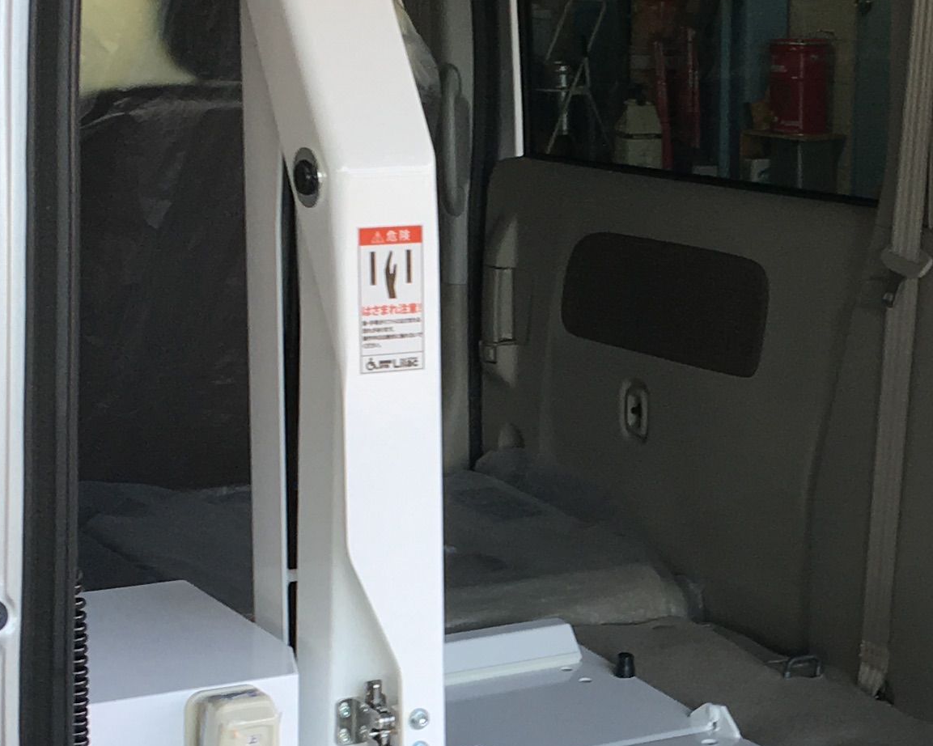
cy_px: 628
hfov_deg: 19.1
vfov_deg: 15.4
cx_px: 791
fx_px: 2733
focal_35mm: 99
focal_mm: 4.15
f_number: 2.2
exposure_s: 1/120
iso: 25
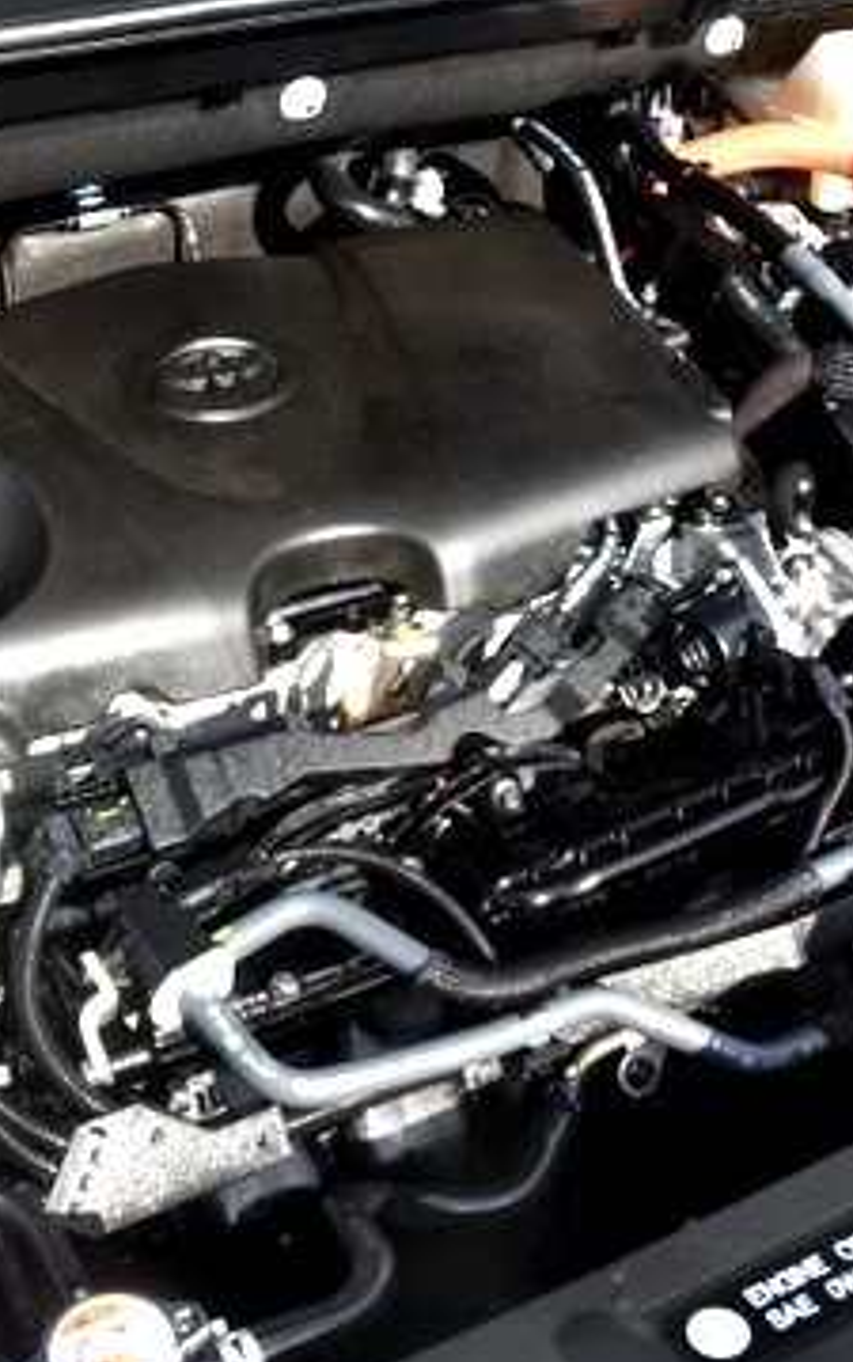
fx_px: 1819
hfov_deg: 26.4
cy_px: 586
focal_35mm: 49
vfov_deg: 40.9
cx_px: 398
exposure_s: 1/250
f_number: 8
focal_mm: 18
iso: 200
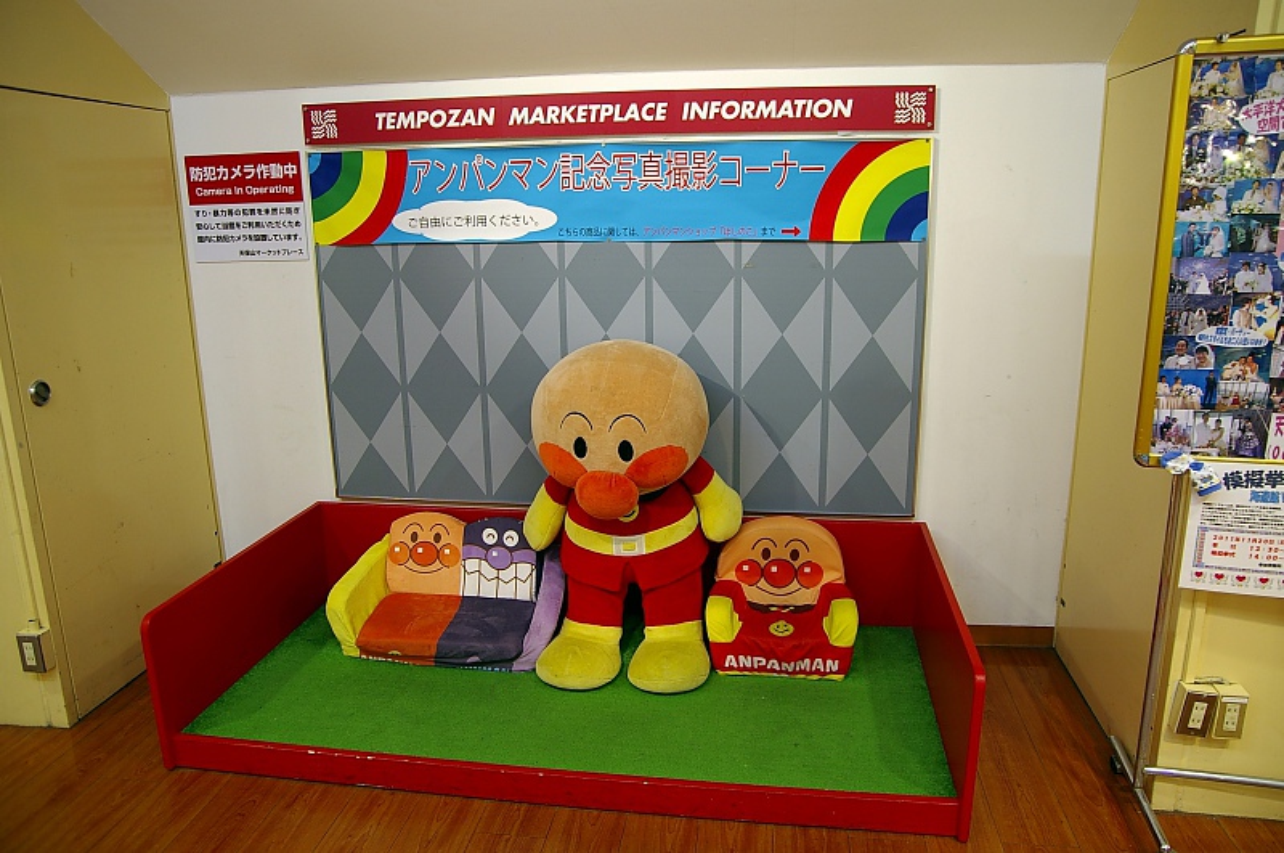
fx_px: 908
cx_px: 642
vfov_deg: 50.3
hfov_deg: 70.5
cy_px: 426
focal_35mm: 26
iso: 200
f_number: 2.8
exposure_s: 1/15
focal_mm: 17
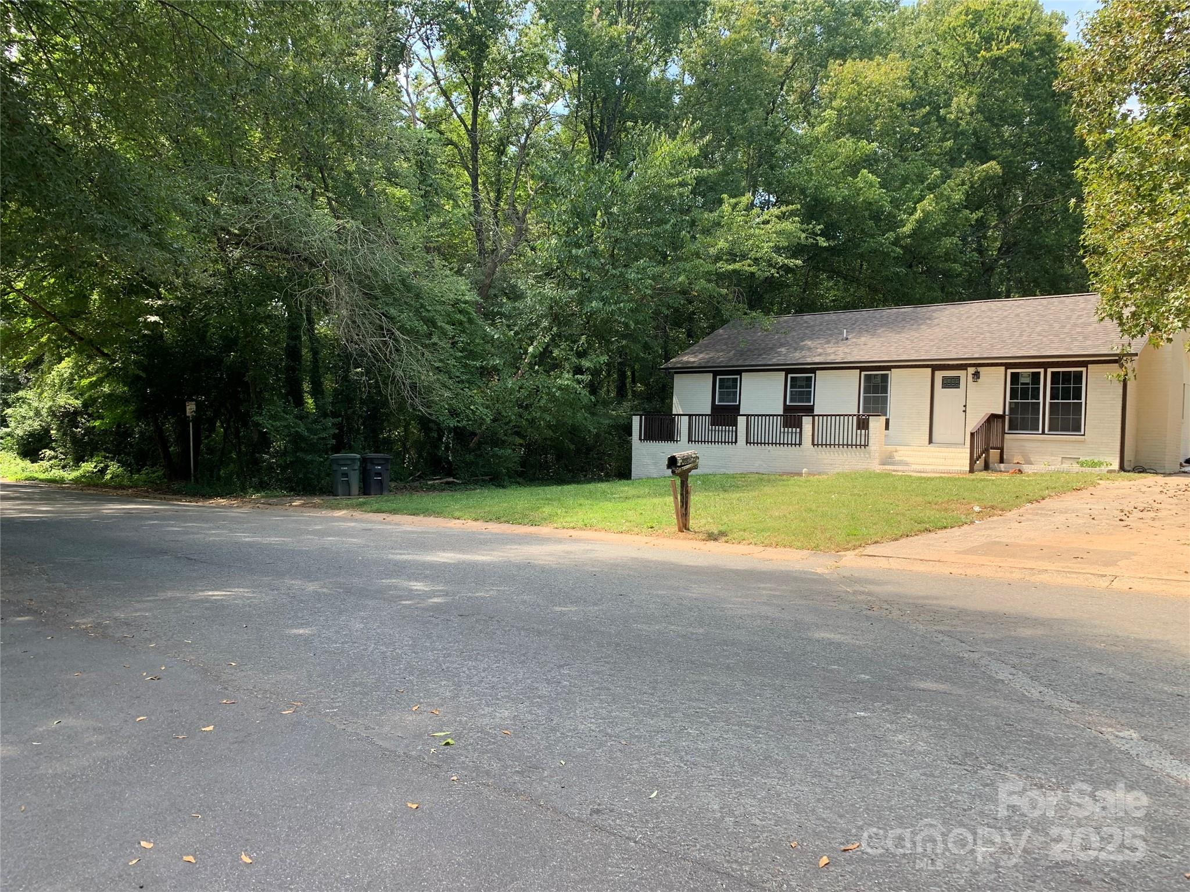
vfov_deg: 53.1
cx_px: 595
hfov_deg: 67.3
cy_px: 446
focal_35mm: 26
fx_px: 894
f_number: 1.8
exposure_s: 1/295
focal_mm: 4.25
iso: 25
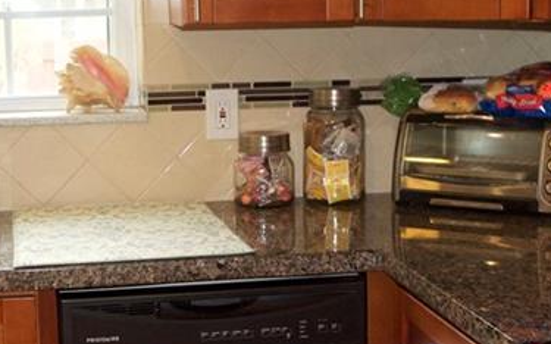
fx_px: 1126
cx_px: 195
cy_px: 183
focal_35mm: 75
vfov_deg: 17.4
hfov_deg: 27.4
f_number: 3.5
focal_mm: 18
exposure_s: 1/60
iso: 1400
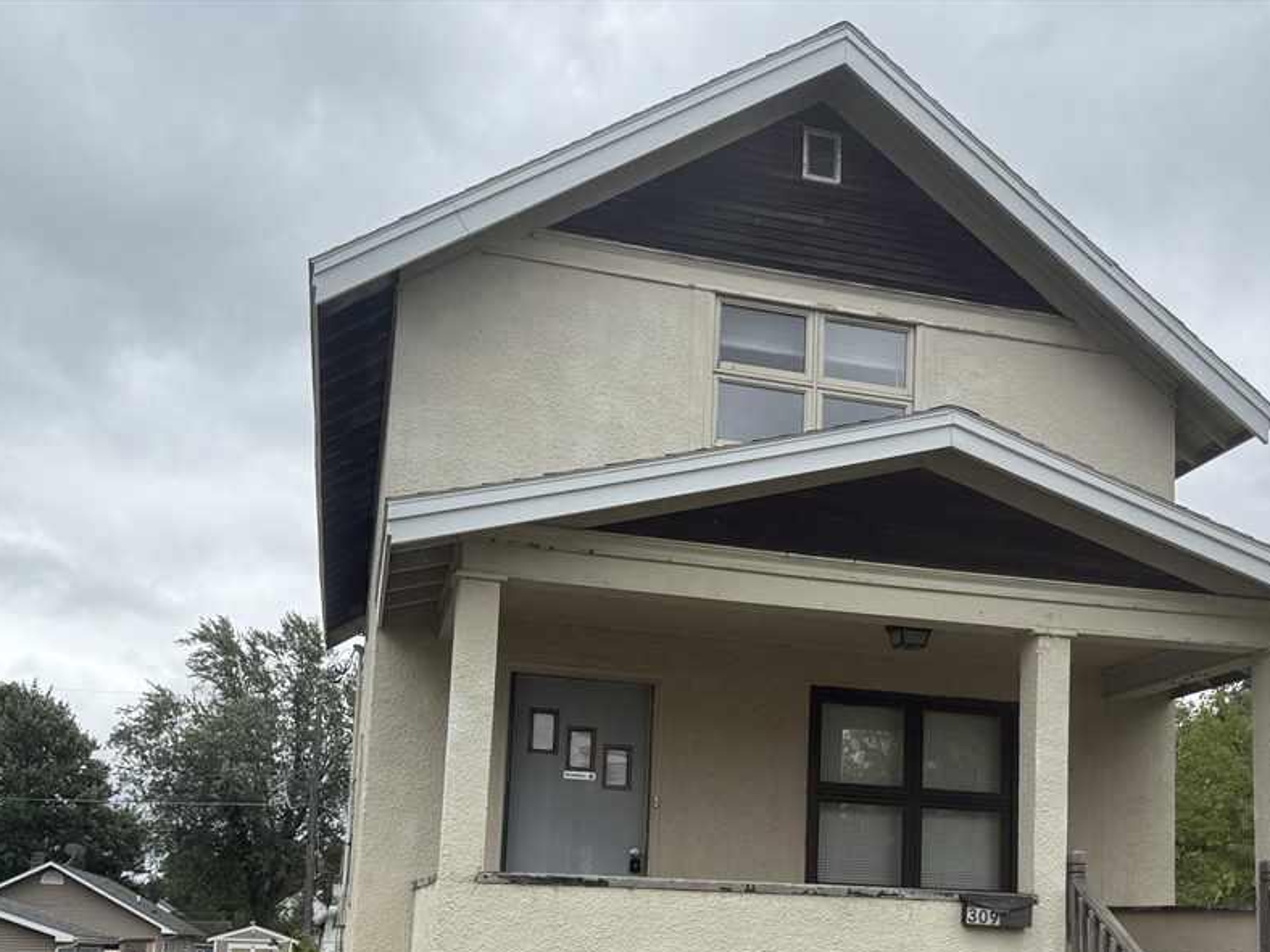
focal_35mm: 39
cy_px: 768
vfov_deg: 35.6
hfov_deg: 47.6
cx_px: 766
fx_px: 1431
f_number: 1.78
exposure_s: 1/1292
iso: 80
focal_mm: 6.76
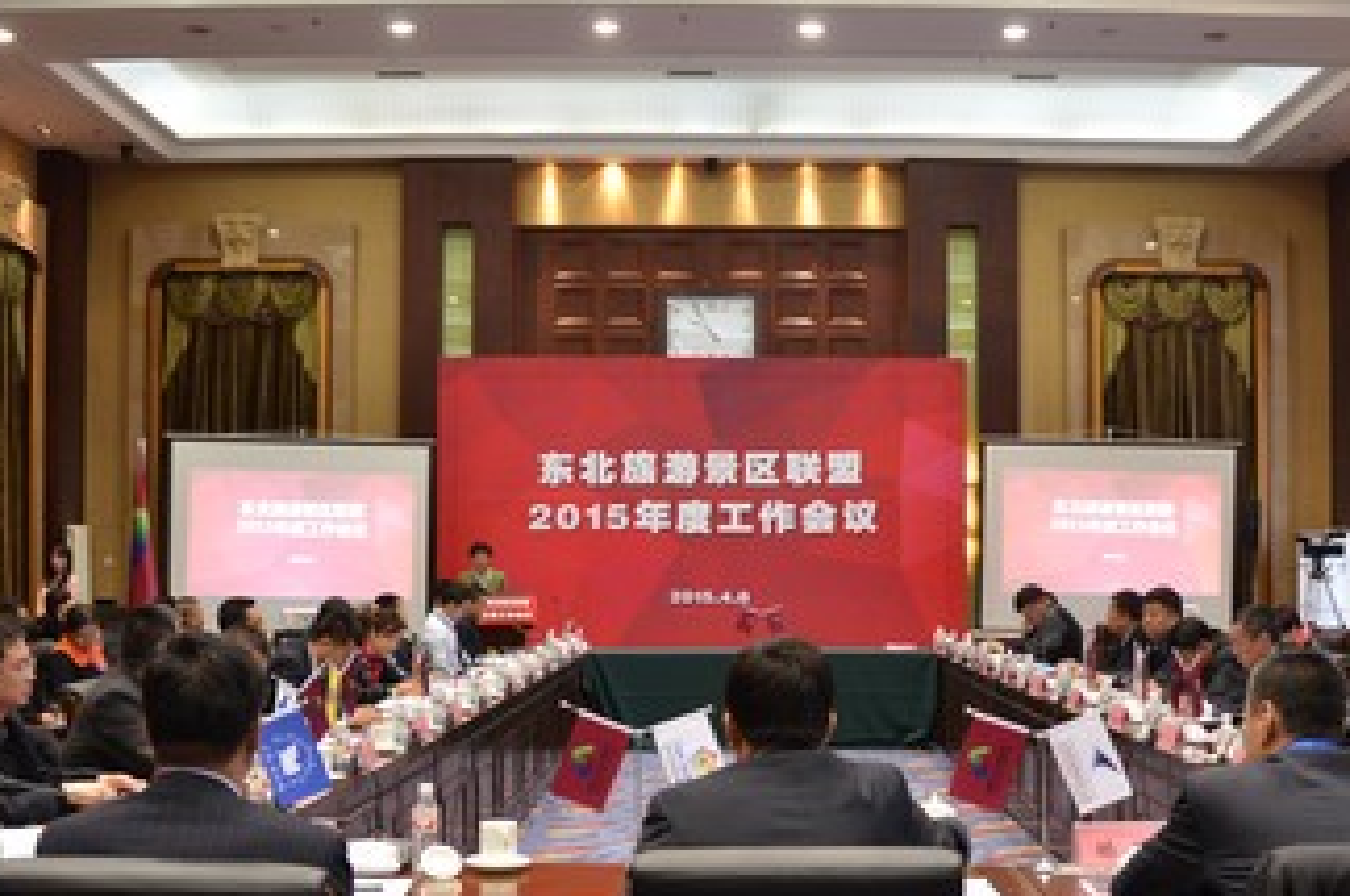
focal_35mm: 45
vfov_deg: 29.7
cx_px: 762
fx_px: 1685
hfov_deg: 43.6
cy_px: 542
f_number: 4
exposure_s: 1/60
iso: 800
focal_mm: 18
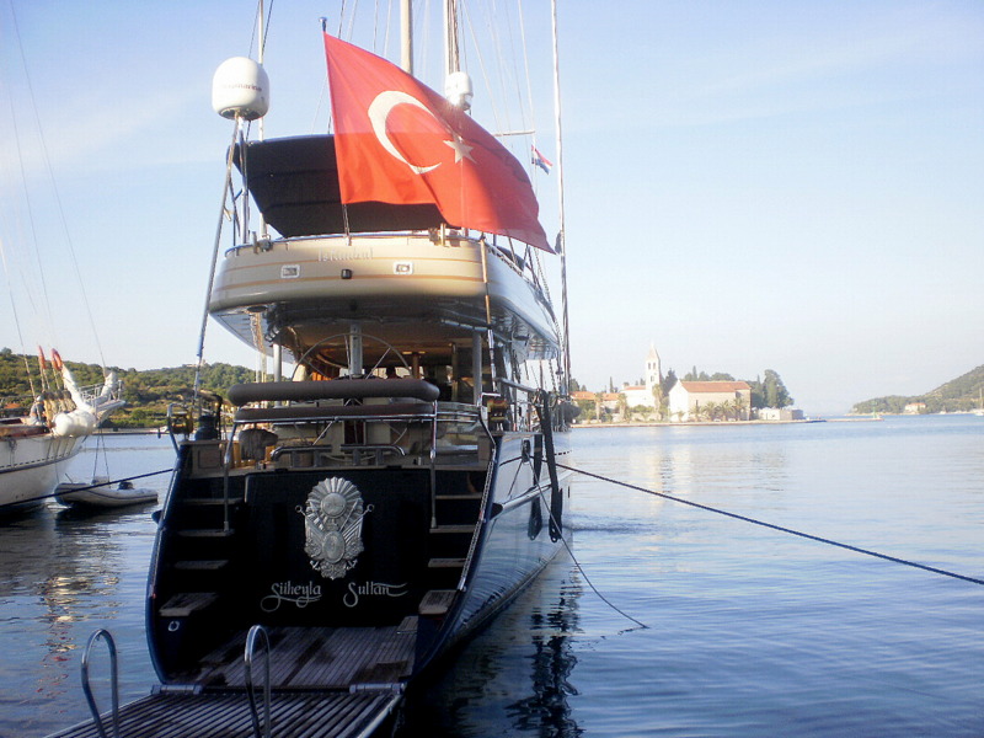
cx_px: 492
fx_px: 1080
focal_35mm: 38
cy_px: 369
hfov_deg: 49.0
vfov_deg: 37.7
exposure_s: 1/640
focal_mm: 6.3
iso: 100
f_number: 3.1
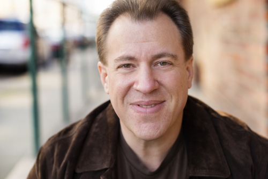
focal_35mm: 85
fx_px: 633
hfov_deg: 23.9
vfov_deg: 16.1
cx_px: 134
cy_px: 90
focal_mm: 85
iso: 200
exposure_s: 1/250
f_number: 3.3
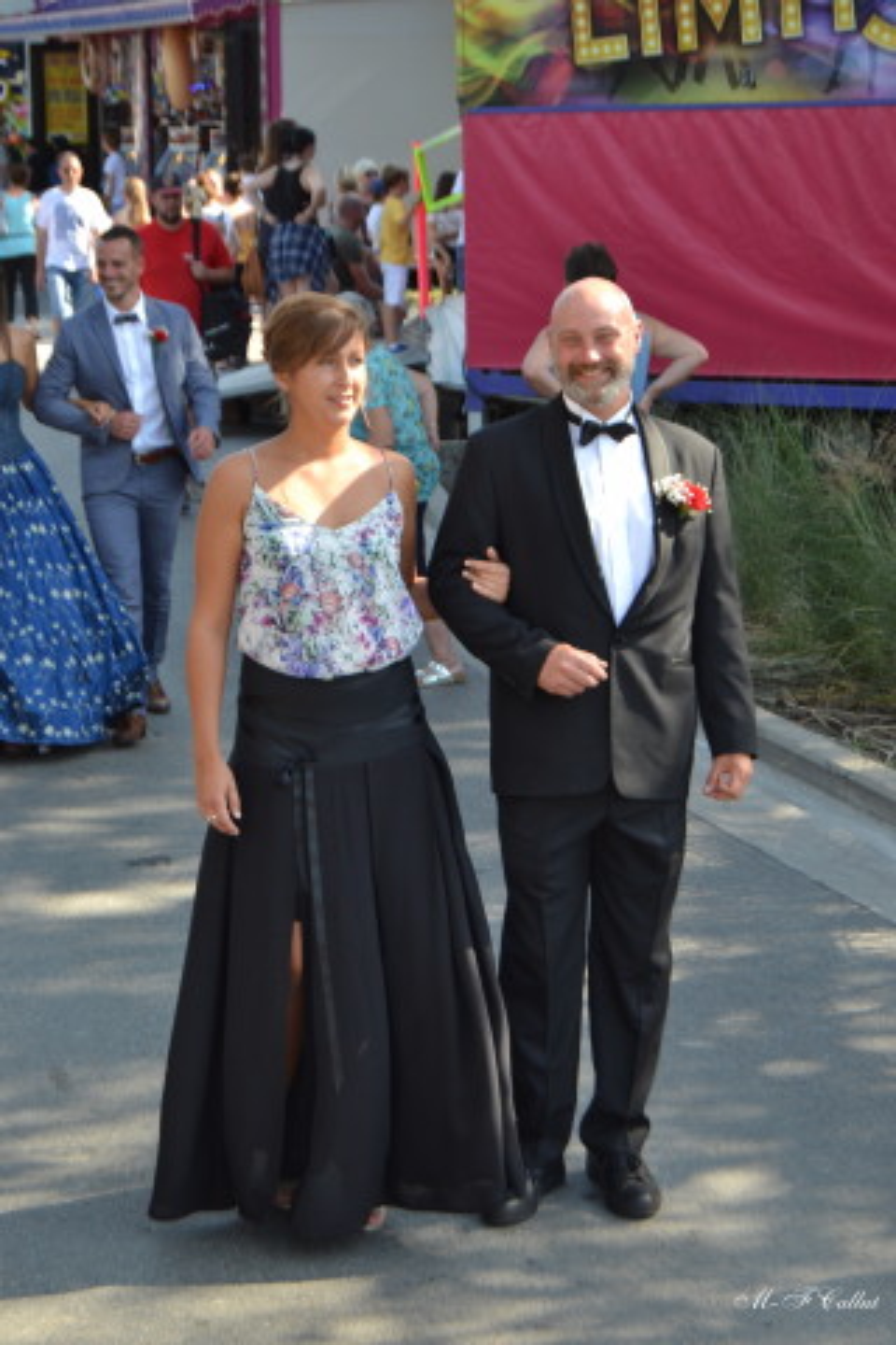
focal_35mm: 82
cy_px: 672
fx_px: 3080
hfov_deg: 16.6
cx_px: 448
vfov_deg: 24.6
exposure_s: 1/125
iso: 160
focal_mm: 55
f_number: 5.6
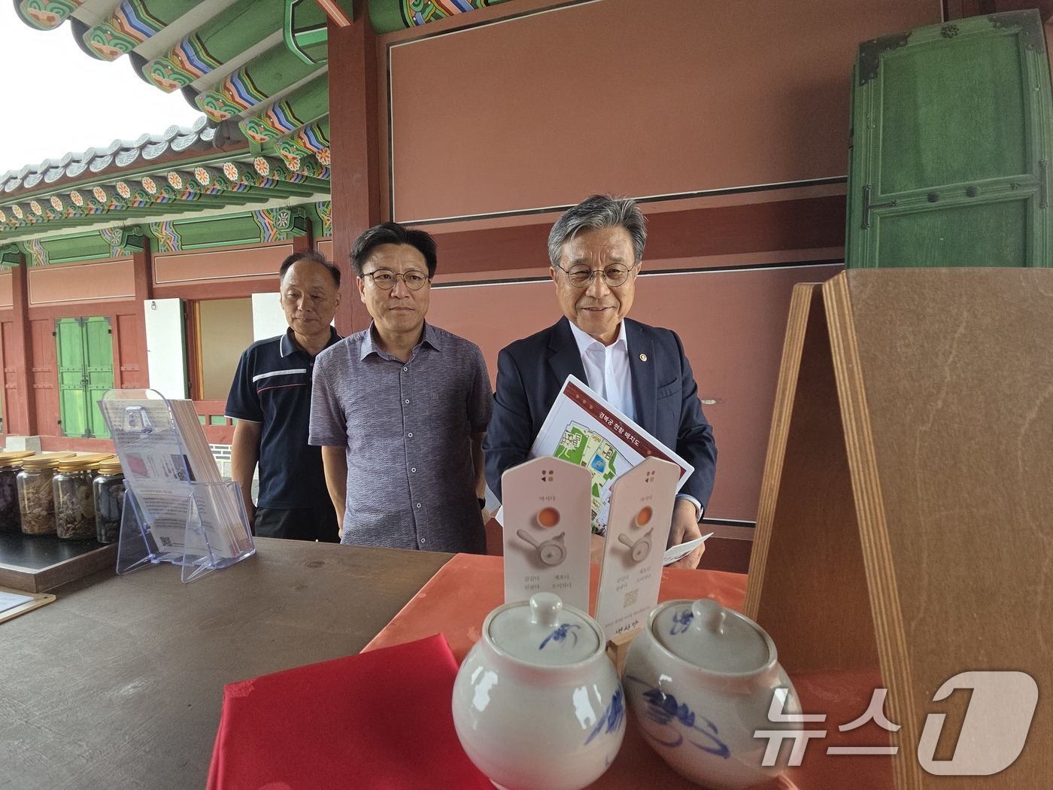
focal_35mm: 13
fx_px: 395
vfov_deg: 89.9
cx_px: 526
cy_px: 395
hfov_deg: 106.2
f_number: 2.2
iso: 50
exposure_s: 1/184
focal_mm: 2.2
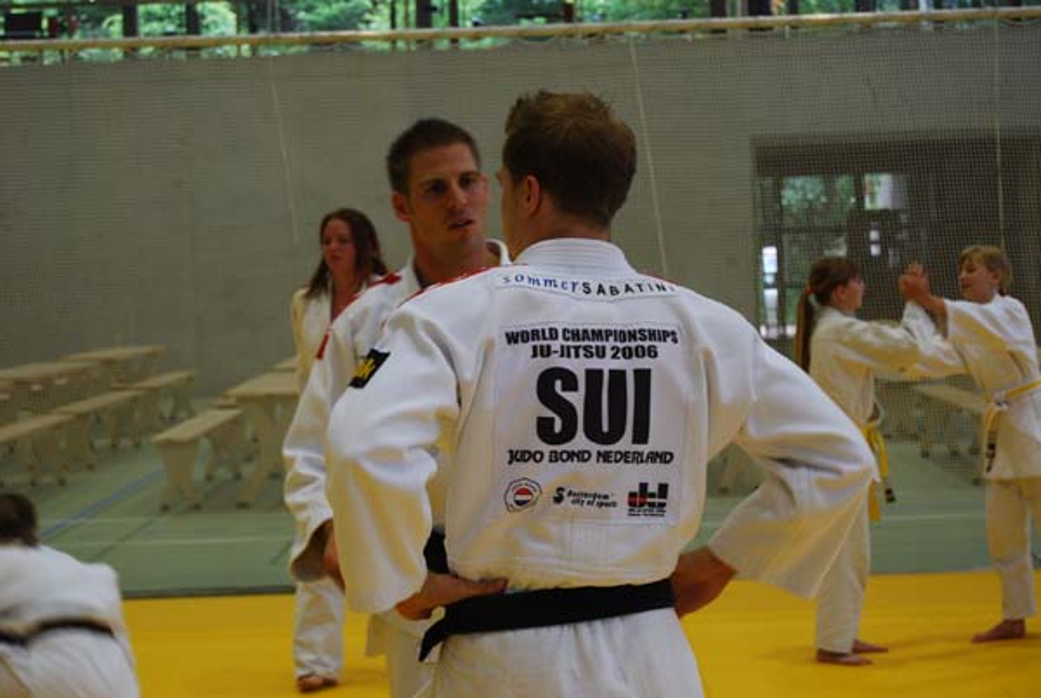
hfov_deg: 24.6
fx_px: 2389
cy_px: 349
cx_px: 520
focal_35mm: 82
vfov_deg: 16.6
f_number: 5.6
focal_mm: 55
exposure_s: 1/30
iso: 280
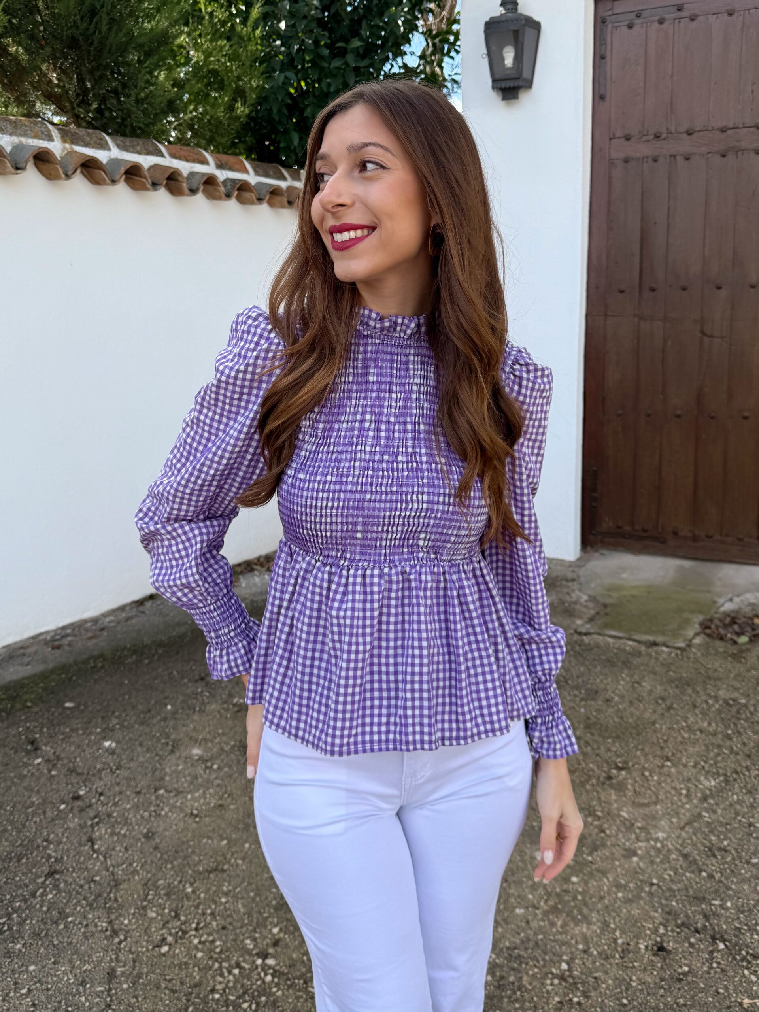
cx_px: 380
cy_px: 506
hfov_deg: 56.8
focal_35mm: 24
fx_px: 702
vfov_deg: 71.6
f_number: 1.78
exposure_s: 1/992
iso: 80
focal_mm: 6.76
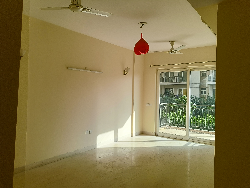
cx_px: 125
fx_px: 181
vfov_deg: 54.9
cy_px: 94
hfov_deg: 69.4
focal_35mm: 25
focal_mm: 4.7
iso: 100
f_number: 1.7
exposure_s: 1/199
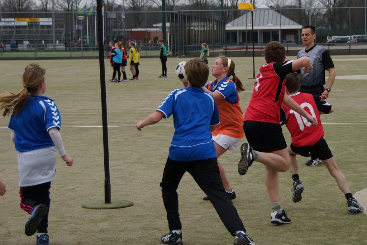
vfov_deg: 18.2
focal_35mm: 75
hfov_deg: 27.0
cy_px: 122
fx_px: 765
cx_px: 184
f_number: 5
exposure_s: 1/2000
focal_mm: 50
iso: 400
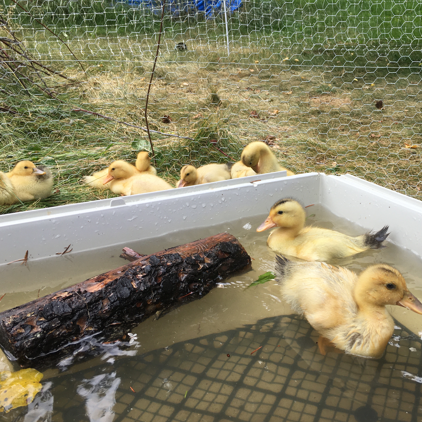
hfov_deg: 46.7
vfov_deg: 47.2
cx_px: 270
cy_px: 216
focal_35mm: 35
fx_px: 483
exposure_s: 1/447
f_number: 2.2
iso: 25
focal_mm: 4.15
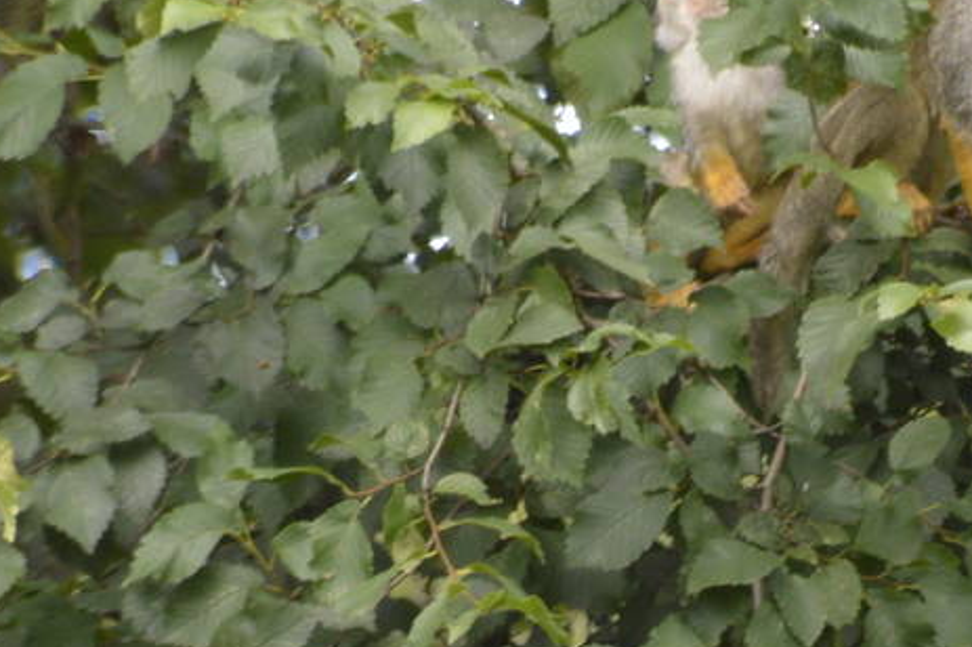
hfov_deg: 1.5
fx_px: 37772
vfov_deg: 1.0
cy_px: 281
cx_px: 894
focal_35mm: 1400
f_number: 6.3
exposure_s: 1/400
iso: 400
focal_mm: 270
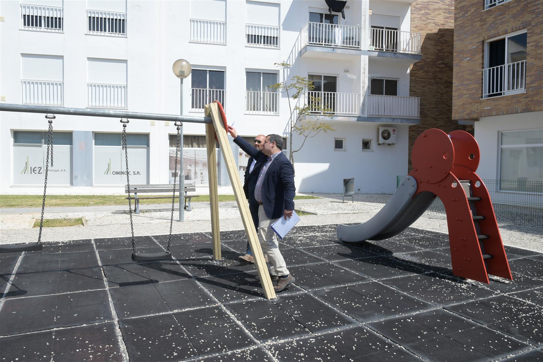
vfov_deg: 47.9
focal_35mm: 27
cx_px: 272
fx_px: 407
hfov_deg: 67.4
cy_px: 181
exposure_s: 1/125
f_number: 13
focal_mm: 18
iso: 125
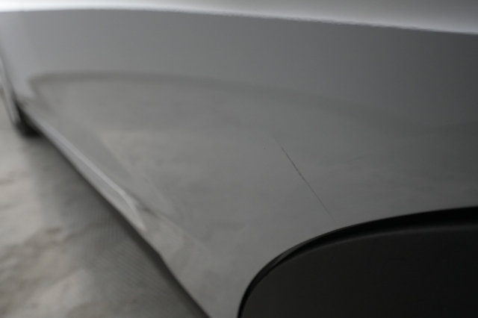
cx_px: 239
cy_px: 159
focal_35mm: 24
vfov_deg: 53.1
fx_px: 318
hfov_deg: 73.8
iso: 3200
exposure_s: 1/125
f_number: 5
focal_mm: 24
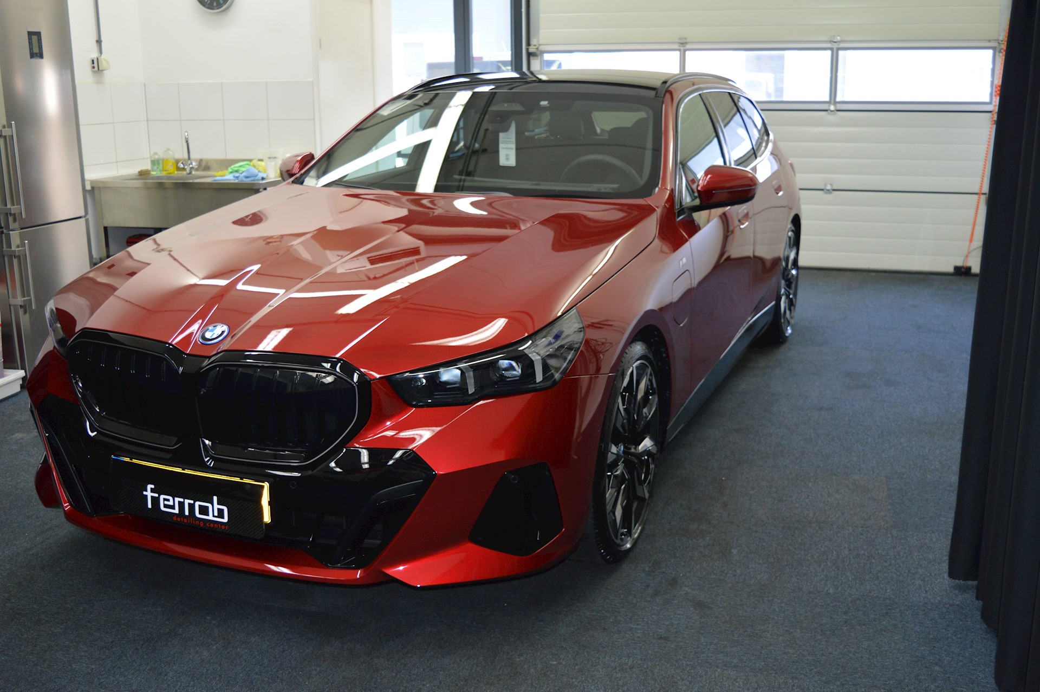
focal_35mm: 36
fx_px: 1039
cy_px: 346
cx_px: 520
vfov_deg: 36.8
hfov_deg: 53.2
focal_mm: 24
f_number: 4
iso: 500
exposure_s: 1/60
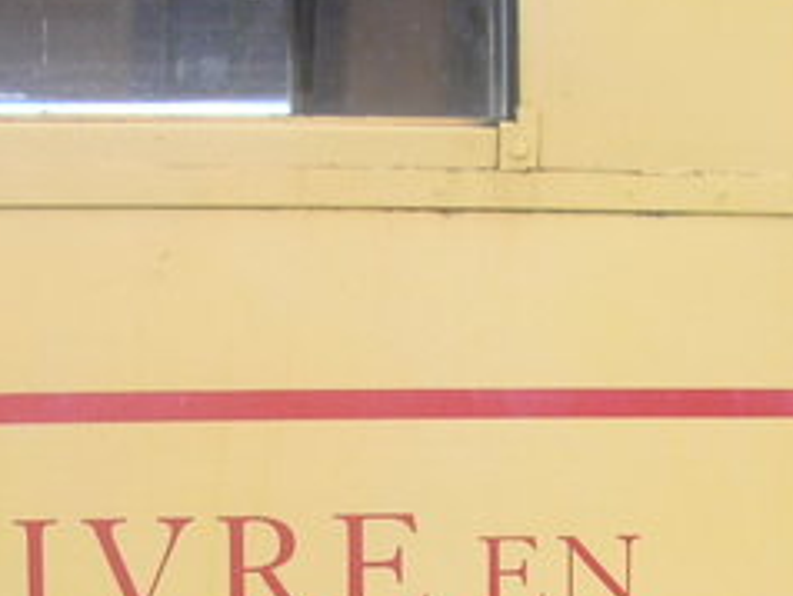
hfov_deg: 20.8
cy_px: 699
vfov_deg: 15.2
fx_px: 2156
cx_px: 500
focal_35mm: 94
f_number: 2.8
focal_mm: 5.8
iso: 50
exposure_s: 1/33
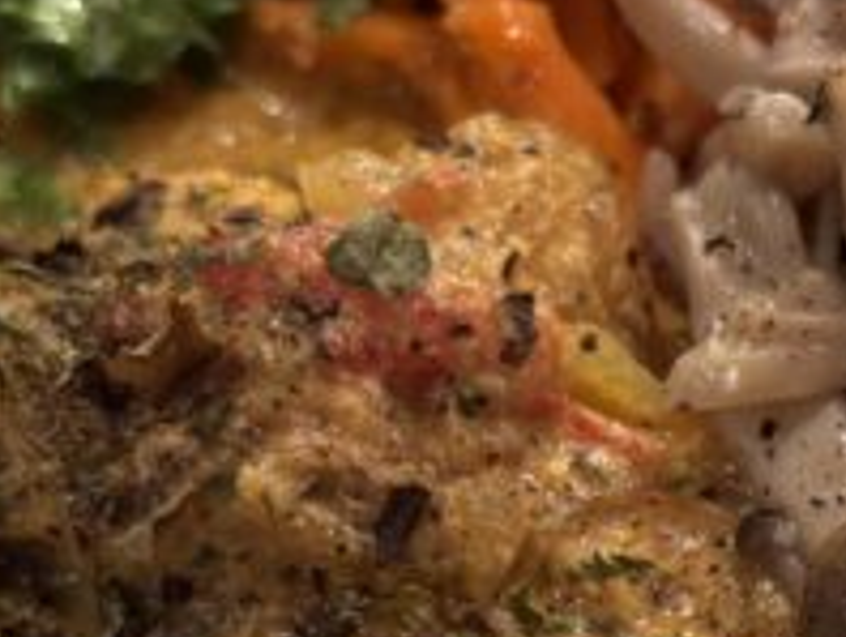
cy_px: 684
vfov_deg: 13.9
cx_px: 944
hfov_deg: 18.0
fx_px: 2569
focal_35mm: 105
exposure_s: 1/50
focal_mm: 5.96
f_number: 1.6
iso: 125
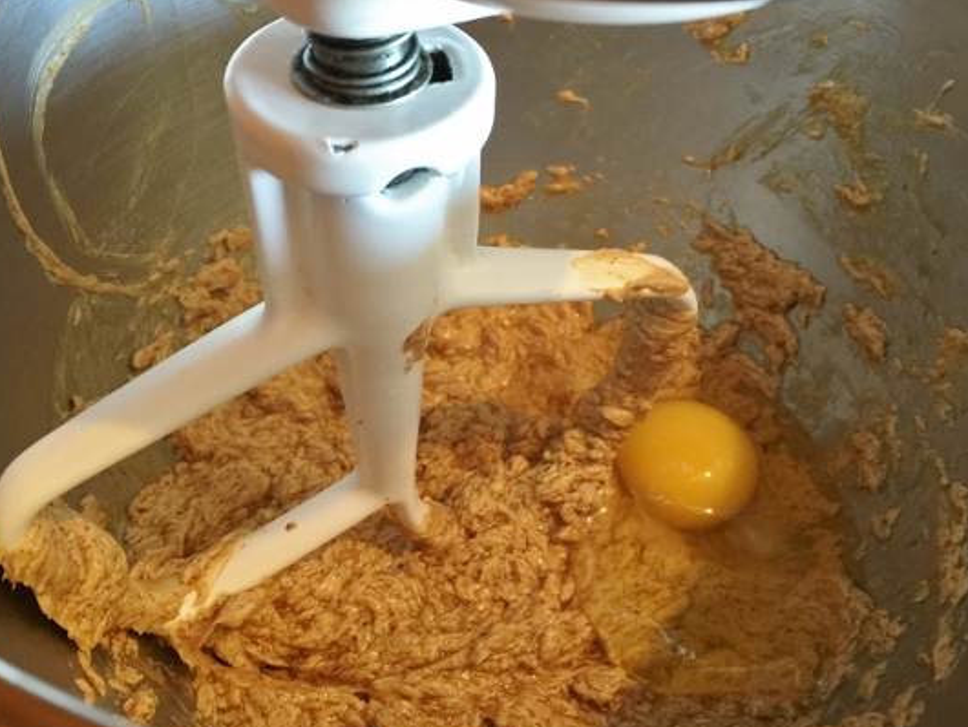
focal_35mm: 35
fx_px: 979
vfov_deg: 40.7
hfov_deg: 52.6
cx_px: 506
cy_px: 345
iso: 125
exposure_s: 1/15
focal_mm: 4.15
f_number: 2.2
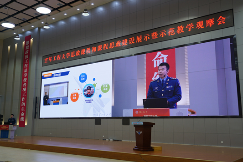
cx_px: 115
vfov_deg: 36.9
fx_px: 243
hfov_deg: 53.1
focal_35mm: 36
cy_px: 77
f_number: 4
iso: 125
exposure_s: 1/40
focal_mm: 32
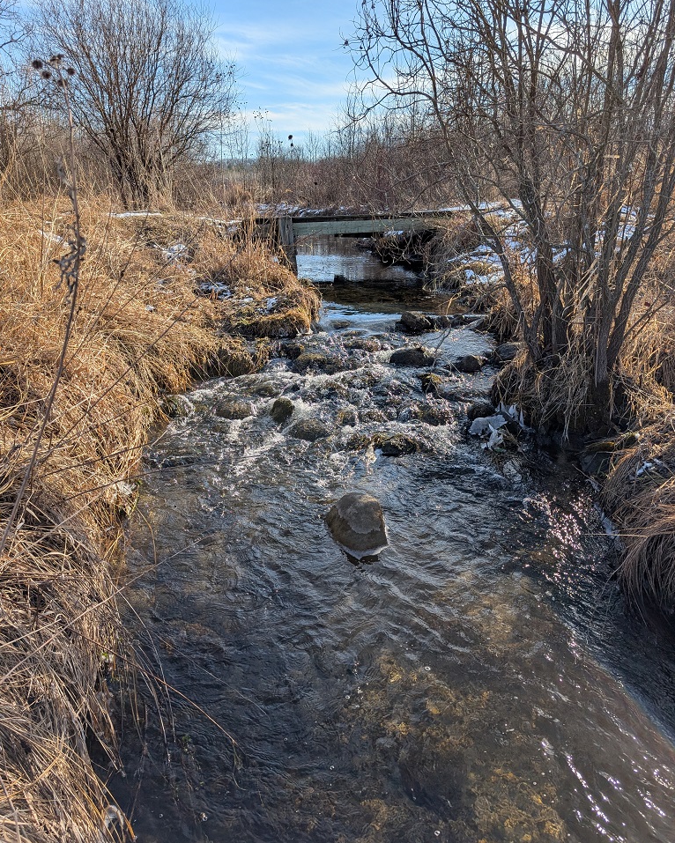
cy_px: 439
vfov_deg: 68.1
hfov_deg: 56.8
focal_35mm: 25
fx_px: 624
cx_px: 338
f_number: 1.68
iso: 21
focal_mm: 6.9
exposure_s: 1/907
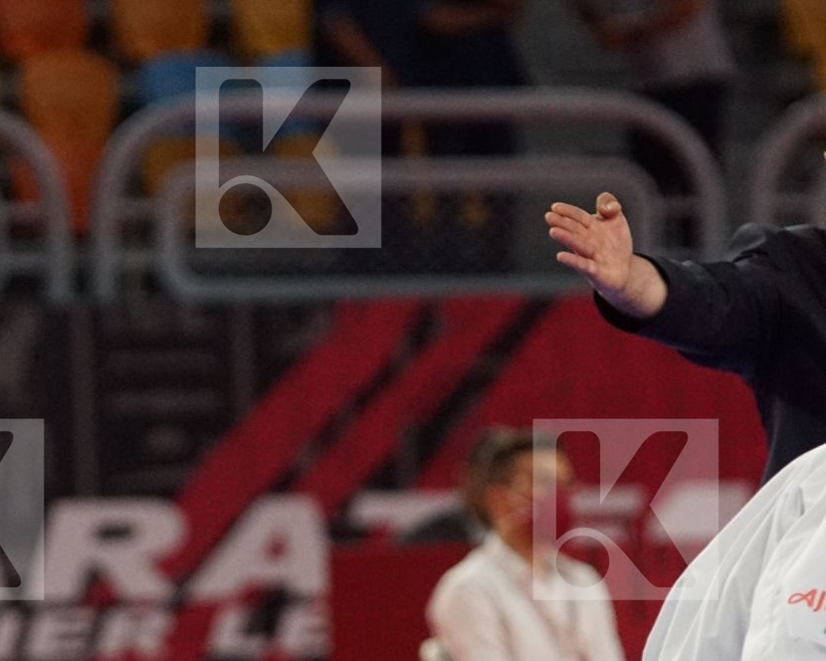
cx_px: 289
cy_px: 510
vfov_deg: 3.4
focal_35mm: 458
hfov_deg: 4.2
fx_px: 11196
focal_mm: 150
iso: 3200
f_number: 2.8
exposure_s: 1/2000
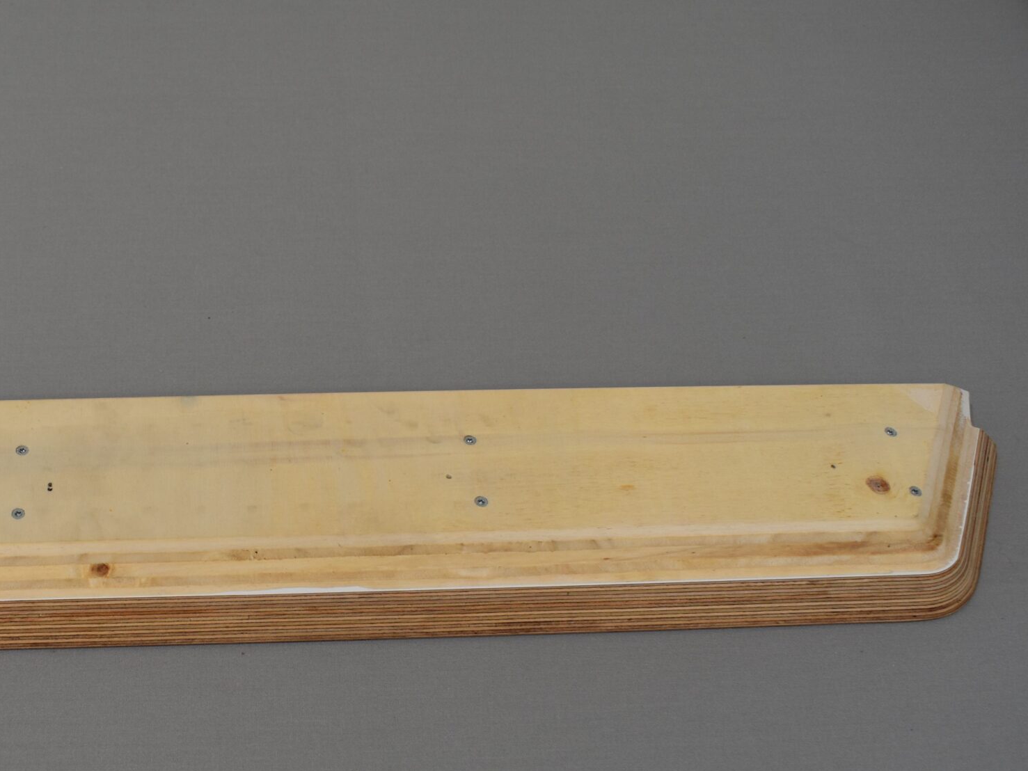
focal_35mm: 45
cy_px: 505
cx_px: 243
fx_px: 1336
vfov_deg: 32.0
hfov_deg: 40.7
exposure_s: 1/125
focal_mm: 18
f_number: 5.6
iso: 250
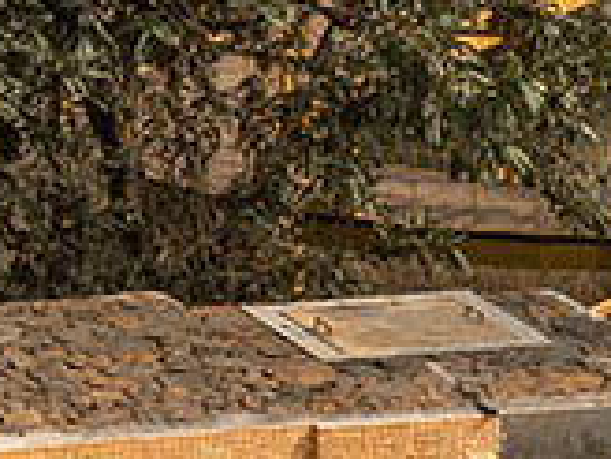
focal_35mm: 456
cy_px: 287
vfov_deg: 3.3
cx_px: 212
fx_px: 8049
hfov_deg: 4.3
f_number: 16
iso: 100
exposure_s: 1/40
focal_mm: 65
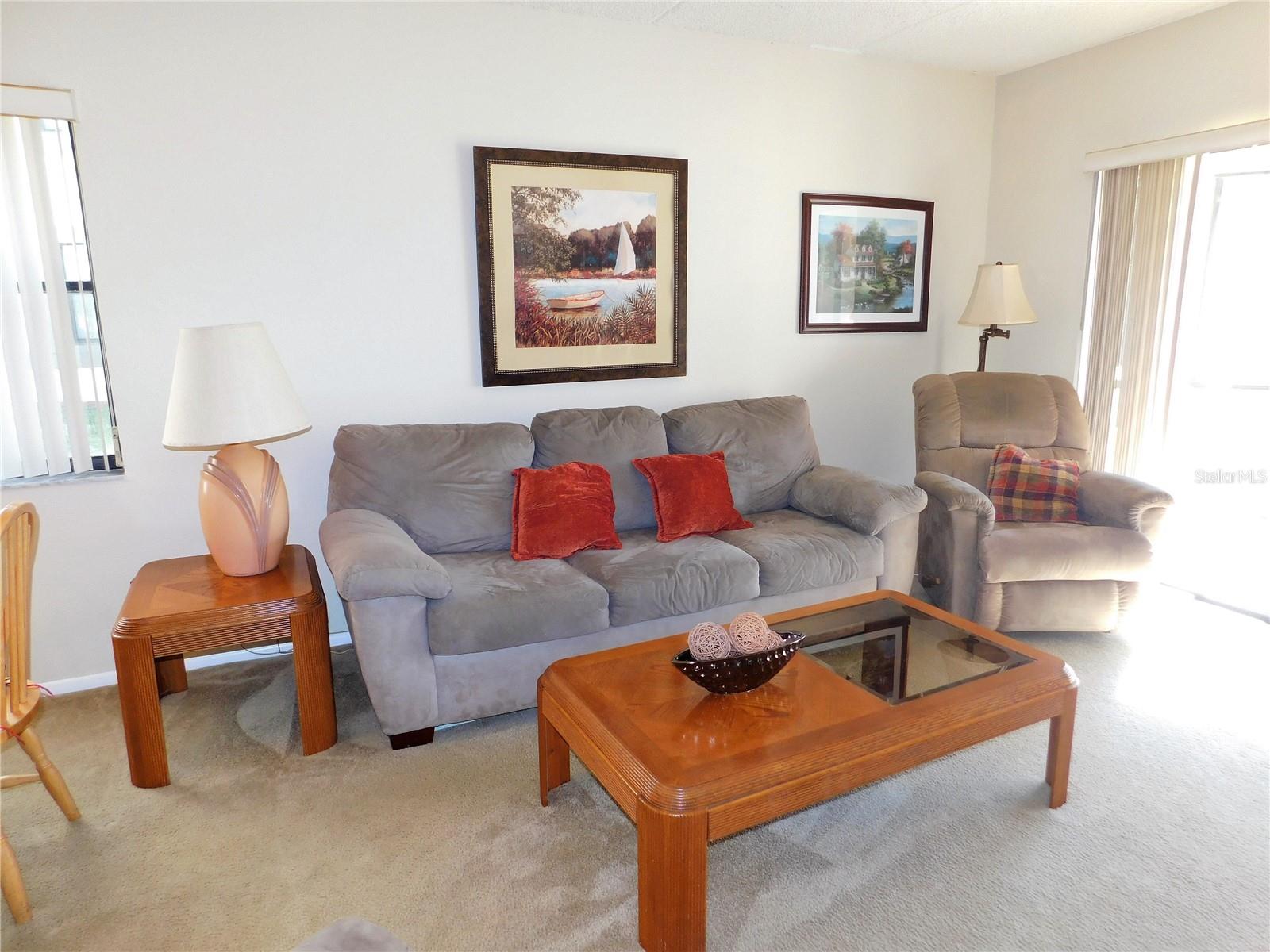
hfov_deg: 73.9
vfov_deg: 58.9
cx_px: 635
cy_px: 476
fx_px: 844
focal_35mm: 23
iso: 200
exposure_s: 1/30
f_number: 3
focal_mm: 4
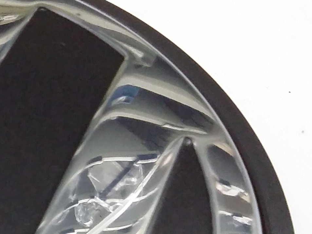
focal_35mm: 110
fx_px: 991
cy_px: 302
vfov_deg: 13.0
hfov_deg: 16.5
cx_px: -132
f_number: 2.4
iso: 200
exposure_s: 1/15
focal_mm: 3.4
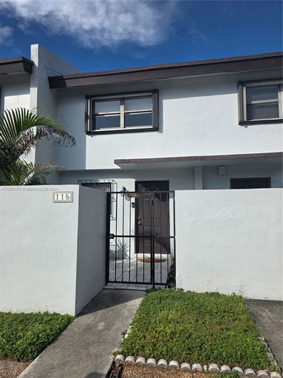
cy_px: 189
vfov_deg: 73.9
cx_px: 142
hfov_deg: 58.9
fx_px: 251
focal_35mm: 23
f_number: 1.7
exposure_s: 1/6809
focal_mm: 6.3
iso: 80
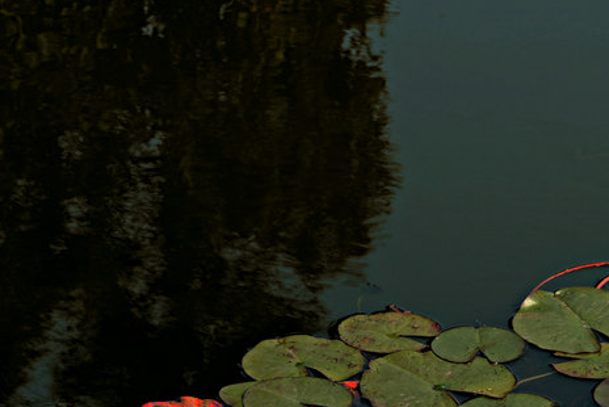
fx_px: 3572
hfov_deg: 9.6
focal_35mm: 211
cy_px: 546
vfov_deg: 6.5
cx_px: 815
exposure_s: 1/15
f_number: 16
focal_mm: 70
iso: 100
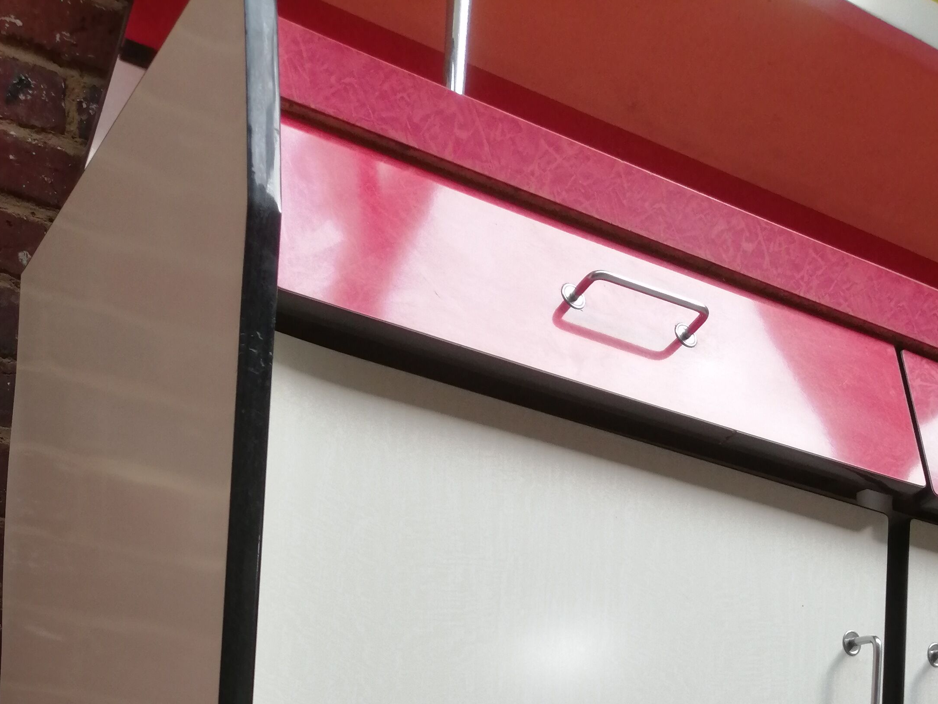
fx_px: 1355
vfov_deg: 25.4
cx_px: 458
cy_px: 899
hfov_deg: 38.2
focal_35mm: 50
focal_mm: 3.62
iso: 50
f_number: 1.8
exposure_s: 1/180
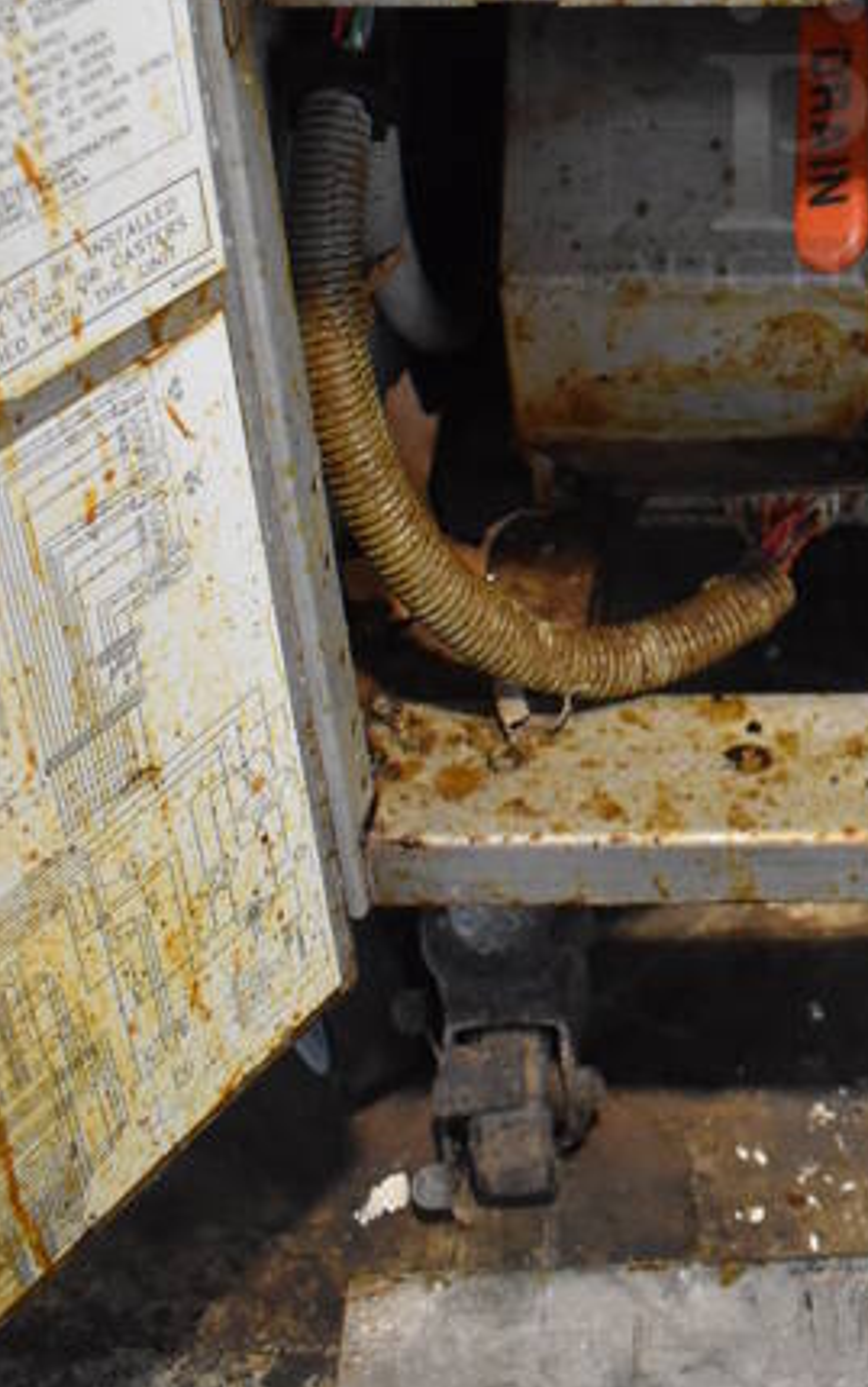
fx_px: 2459
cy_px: 137
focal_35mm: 65
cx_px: 945
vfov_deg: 30.1
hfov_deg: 19.2
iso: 2800
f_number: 3.5
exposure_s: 1/125
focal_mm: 20
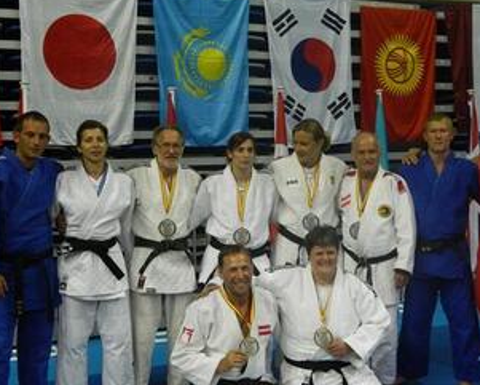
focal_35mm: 61
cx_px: 262
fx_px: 867
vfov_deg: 25.0
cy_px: 217
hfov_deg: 30.9
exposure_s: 1/30
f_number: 3.6
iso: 400
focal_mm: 8.4
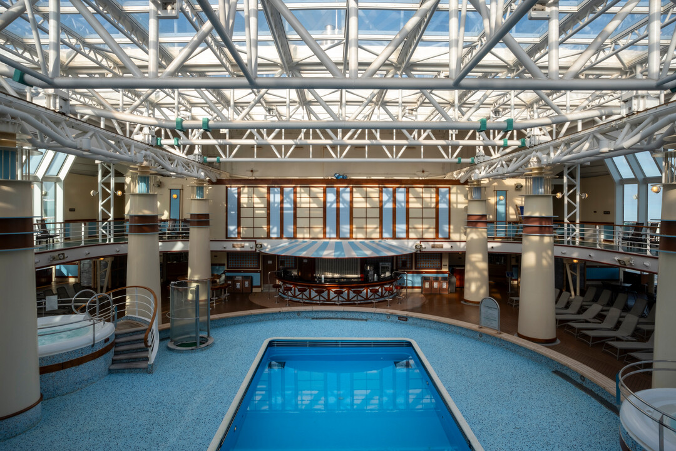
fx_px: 376
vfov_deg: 61.9
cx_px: 338
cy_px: 226
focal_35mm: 20
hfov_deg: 84.0
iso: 200
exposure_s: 1/35
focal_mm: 13
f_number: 13
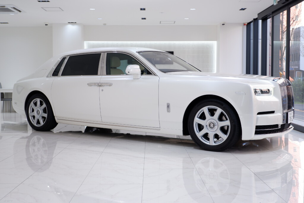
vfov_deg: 31.9
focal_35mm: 42
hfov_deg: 46.4
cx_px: 152
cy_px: 102
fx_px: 355
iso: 200
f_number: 4.5
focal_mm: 28
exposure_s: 1/150
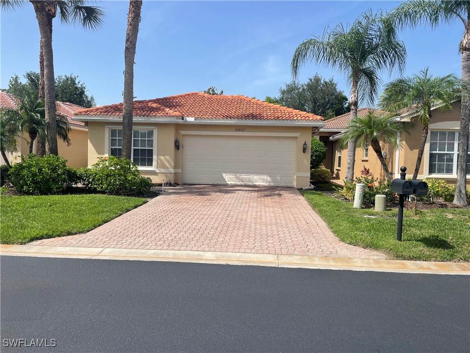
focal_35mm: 26
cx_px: 235
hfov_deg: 67.3
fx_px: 353
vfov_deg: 53.1
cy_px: 176
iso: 32
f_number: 1.6
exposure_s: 1/3509
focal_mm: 4.2
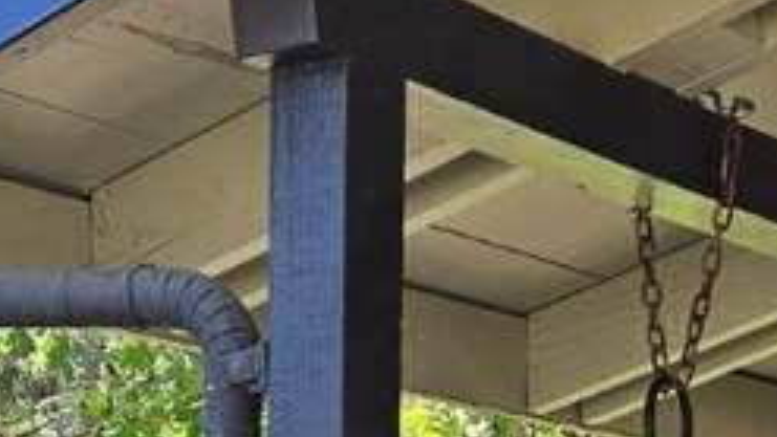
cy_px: 1019
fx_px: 2679
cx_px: 475
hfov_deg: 16.5
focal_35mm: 130
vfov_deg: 8.6
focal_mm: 5.4
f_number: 1.8
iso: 25
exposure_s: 1/172
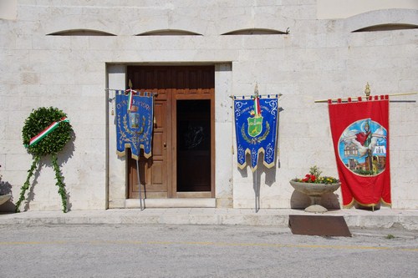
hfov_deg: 36.3
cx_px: 209
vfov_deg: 24.6
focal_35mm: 55
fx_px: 638
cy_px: 139
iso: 100
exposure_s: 1/320
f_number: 8
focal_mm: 37
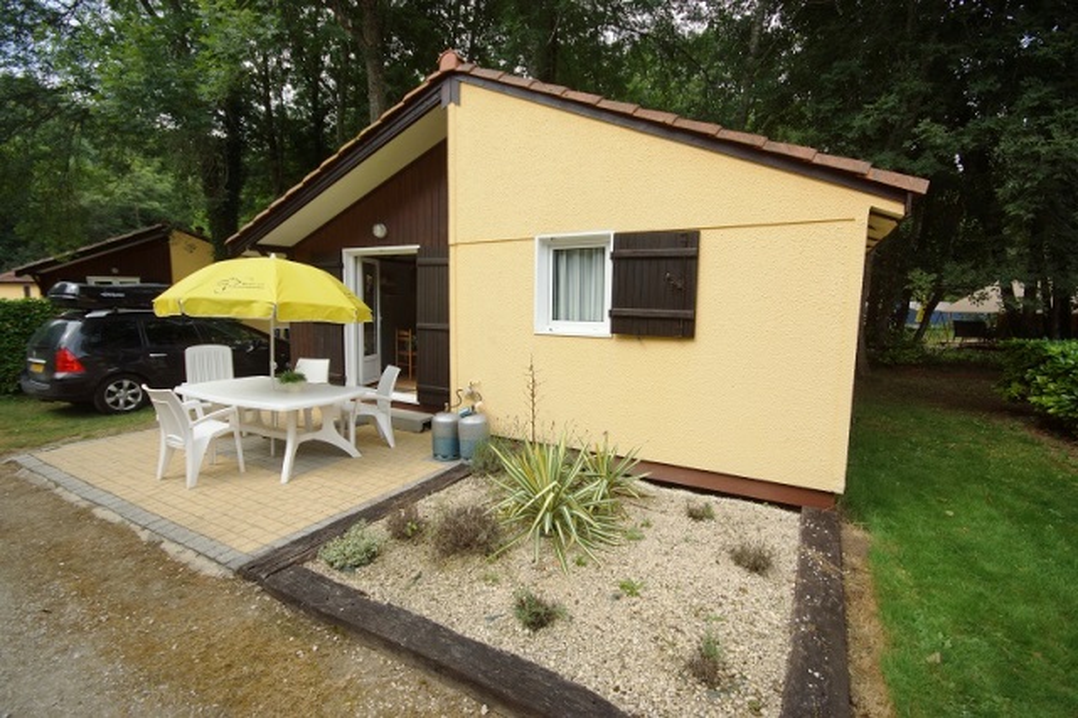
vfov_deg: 72.0
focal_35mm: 16
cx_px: 539
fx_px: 494
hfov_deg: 95.0
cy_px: 359
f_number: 7.1
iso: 100
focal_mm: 11
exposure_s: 1/200
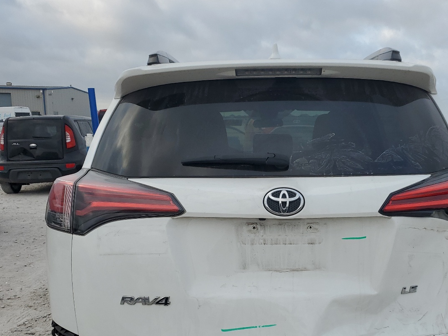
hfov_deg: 47.3
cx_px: 288
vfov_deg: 36.2
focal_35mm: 39
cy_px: 239
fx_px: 505
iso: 50
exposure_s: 1/1000
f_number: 1.5
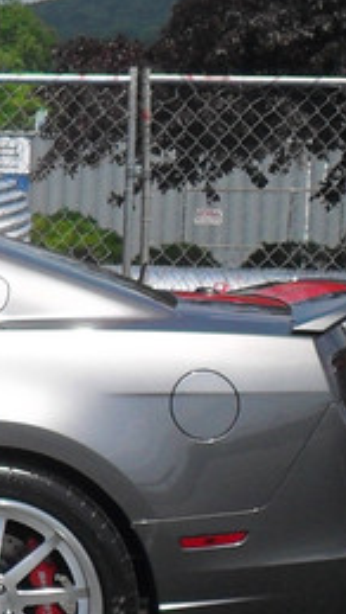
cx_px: -440
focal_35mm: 157
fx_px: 2557
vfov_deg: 13.7
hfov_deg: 7.3
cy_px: 372
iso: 100
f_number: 8.9
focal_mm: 6.2
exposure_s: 1/250
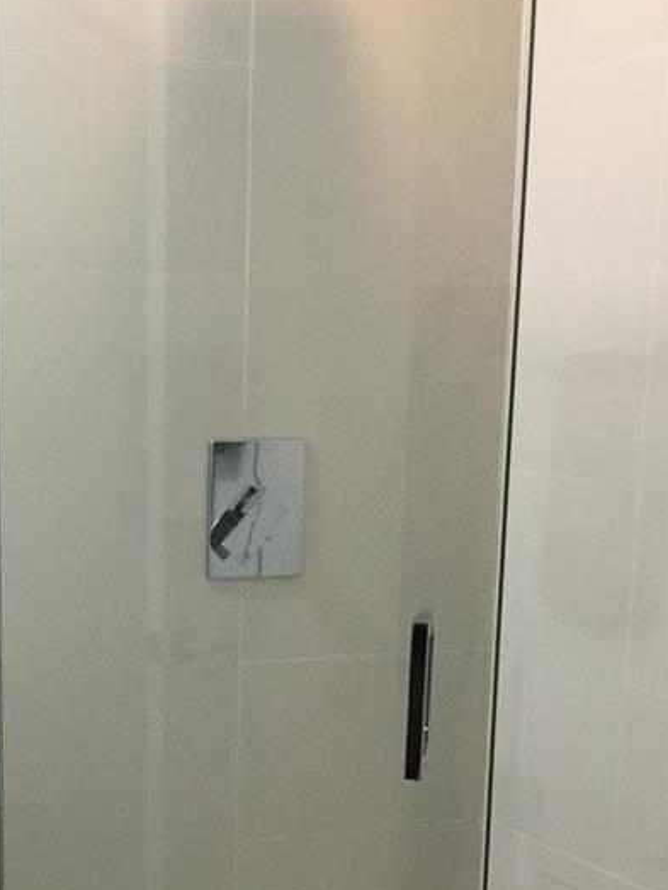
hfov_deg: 20.6
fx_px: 1827
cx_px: 187
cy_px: 790
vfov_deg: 26.5
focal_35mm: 71
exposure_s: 1/30
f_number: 2.4
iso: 80
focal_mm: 3.3
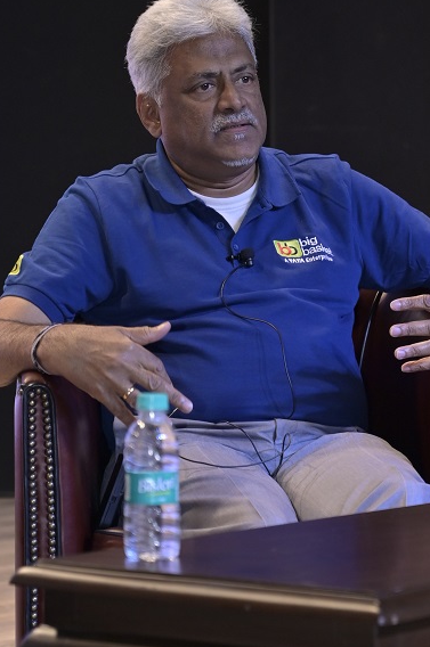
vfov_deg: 13.9
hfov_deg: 9.2
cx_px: 404
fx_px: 2660
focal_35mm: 148
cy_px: 215
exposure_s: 1/160
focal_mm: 70
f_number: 4
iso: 500
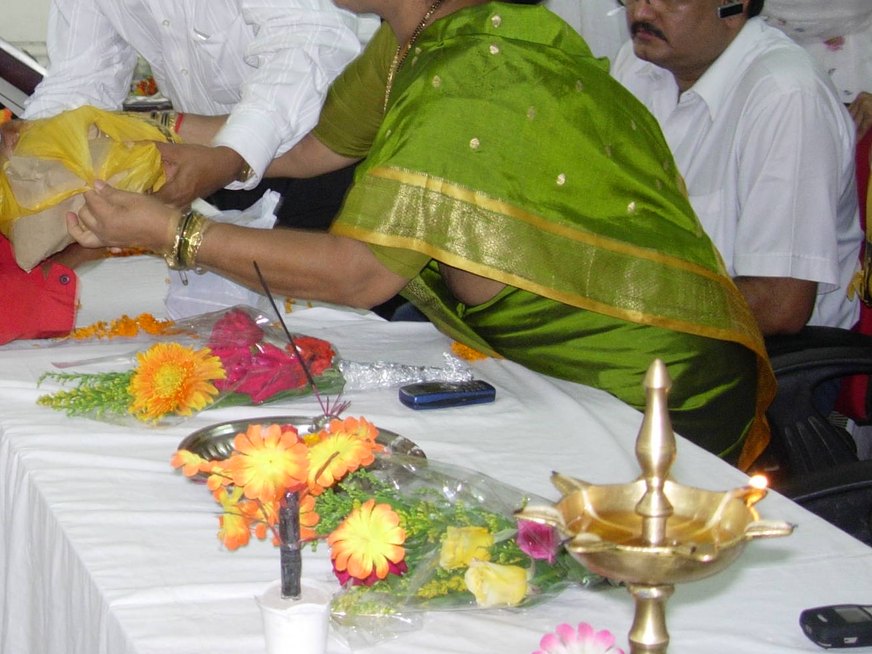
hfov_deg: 25.5
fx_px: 1889
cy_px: 211
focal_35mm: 75
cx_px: 155
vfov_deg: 19.6
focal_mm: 7.8
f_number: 2.8
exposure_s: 1/13
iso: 79
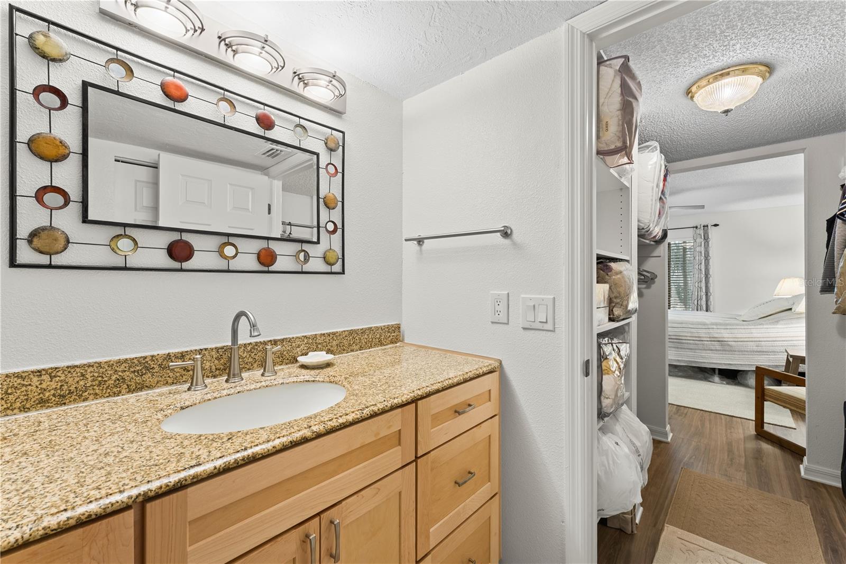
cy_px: 282
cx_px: 423
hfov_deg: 101.5
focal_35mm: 15
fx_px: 345
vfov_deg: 78.4
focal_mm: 14.7
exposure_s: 1/2
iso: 500
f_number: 9
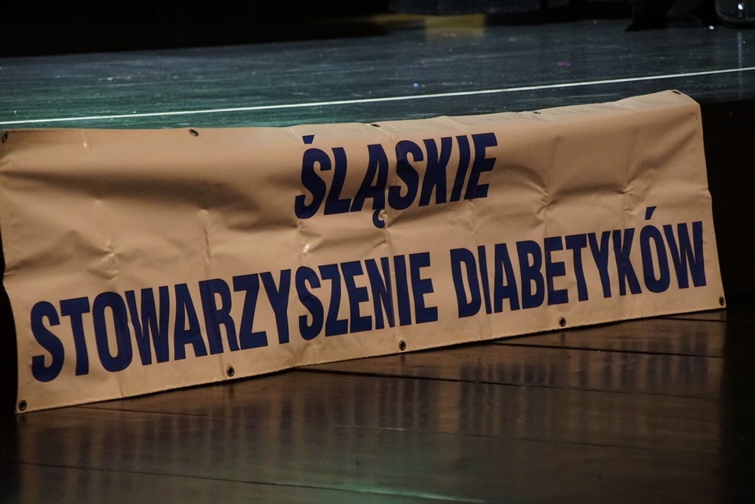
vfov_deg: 7.6
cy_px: 252
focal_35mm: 180
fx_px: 3775
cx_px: 378
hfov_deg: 11.4
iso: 3200
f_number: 5.6
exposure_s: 1/15
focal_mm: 120
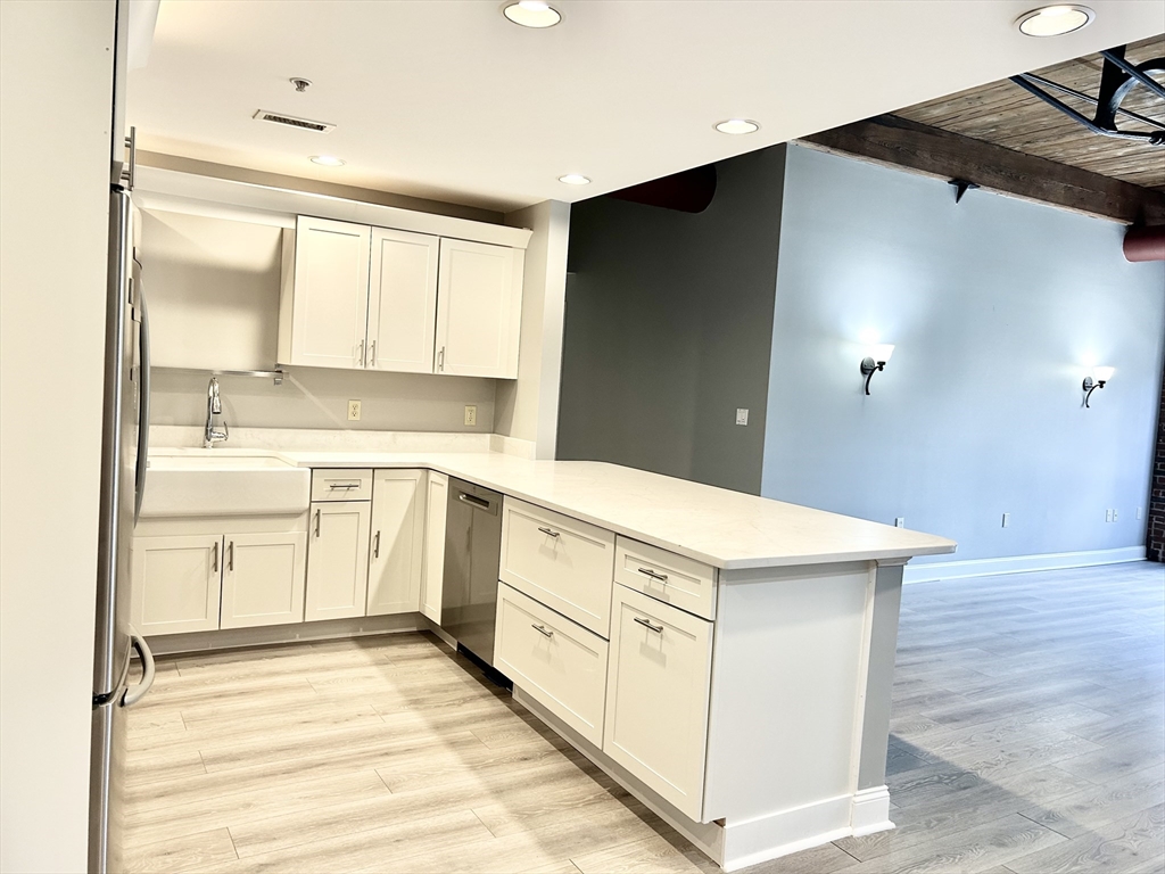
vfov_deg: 53.1
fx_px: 875
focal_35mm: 26
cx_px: 582
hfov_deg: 67.3
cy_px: 437
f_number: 1.5
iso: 160
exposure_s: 1/60
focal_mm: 5.7
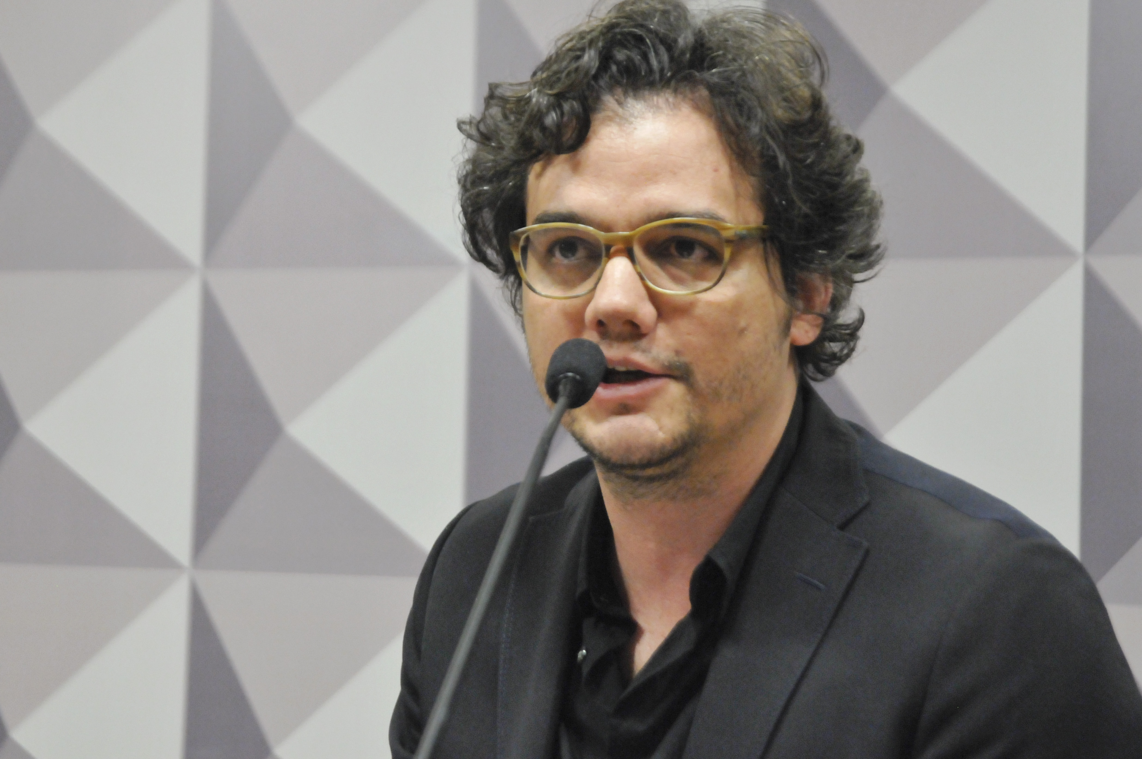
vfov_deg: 10.7
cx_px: 571
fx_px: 4040
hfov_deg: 16.1
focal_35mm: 128
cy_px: 380
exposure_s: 1/160
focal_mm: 85
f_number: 4
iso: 3200
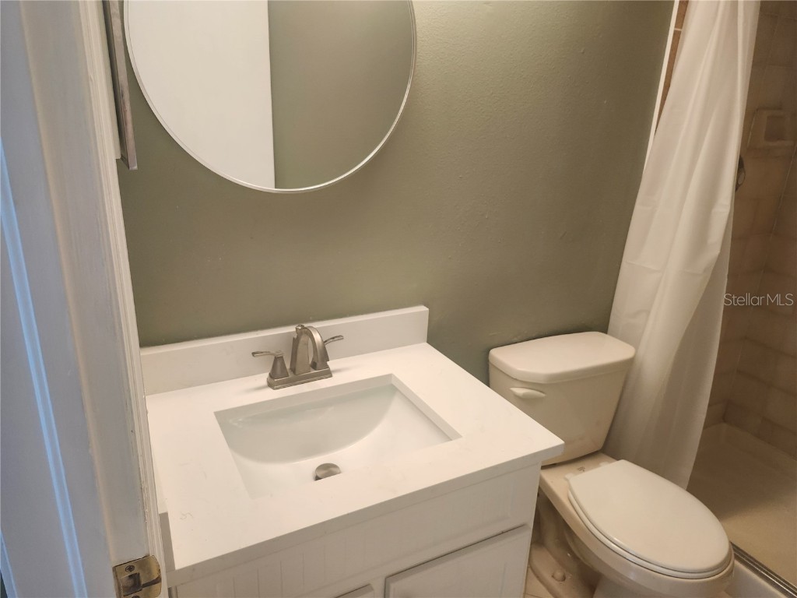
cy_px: 299
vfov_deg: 58.9
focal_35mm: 23
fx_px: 530
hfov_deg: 73.9
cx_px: 398
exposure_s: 1/120
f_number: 1.8
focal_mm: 5.54
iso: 200
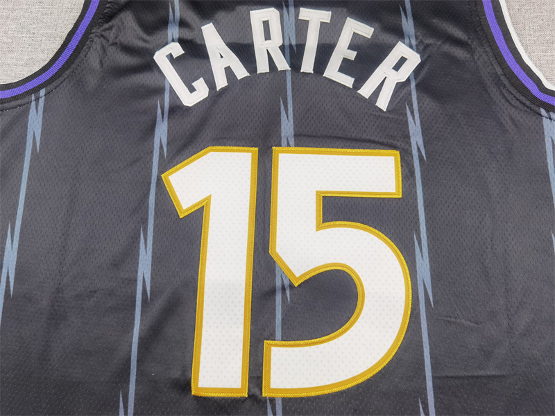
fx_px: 433
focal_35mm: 27
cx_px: 278
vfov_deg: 51.4
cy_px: 208
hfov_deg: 65.3
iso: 50
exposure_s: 1/122
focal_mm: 6.71
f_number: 1.9
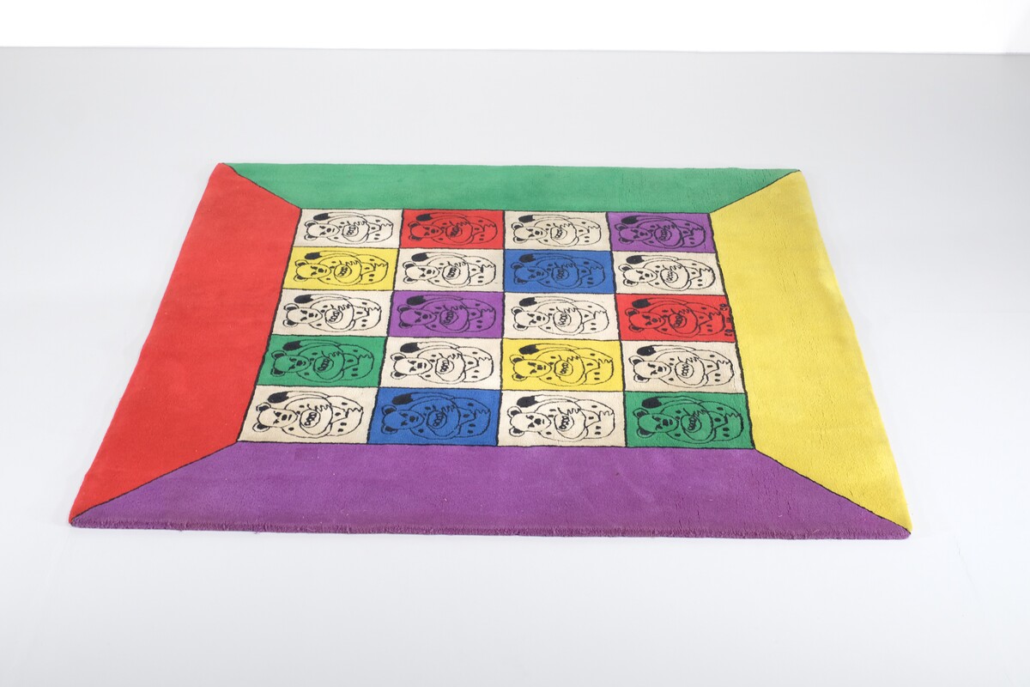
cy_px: 344
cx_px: 515
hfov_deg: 37.5
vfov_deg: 25.5
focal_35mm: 53
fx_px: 1516
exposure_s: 1/34
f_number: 5.6
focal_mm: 35
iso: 800
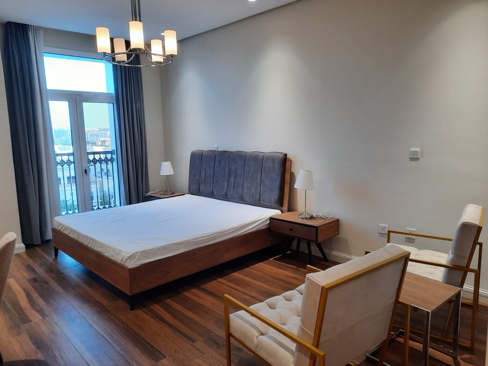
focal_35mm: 25
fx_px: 352
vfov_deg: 54.9
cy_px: 183
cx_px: 244
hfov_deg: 69.4
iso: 160
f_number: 2
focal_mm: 4.6
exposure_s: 1/50
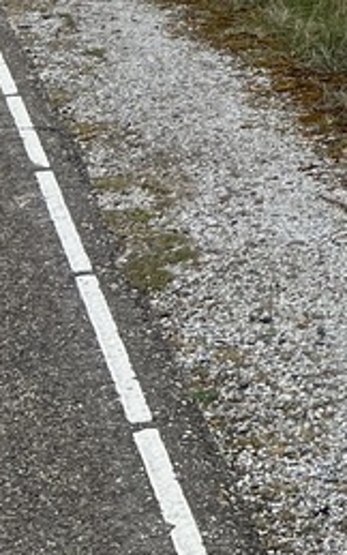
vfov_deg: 17.5
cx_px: 938
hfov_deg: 9.9
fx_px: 1648
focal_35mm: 109
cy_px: -240
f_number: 1.5
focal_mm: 5.7
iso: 50
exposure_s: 1/2208
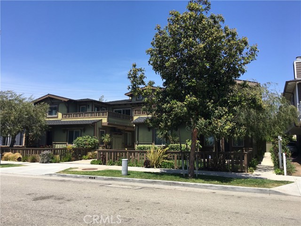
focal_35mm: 29
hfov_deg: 61.7
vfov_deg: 48.2
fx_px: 252
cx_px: 150
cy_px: 113
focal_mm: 4.15
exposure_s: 1/1115
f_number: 2.2
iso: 25
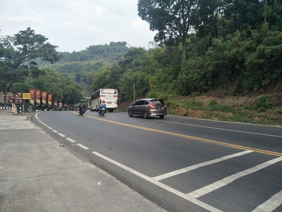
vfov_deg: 66.0
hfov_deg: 81.7
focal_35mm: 20
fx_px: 163
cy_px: 106
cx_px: 141
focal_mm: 3.46
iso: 59
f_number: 2.2
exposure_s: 1/311
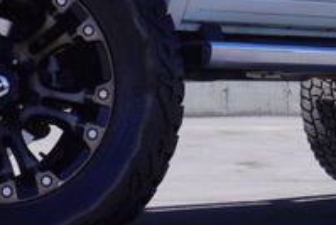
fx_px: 1588
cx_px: 132
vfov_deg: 7.8
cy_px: -210
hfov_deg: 12.1
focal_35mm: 170
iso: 100
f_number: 9
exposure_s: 1/125
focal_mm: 22
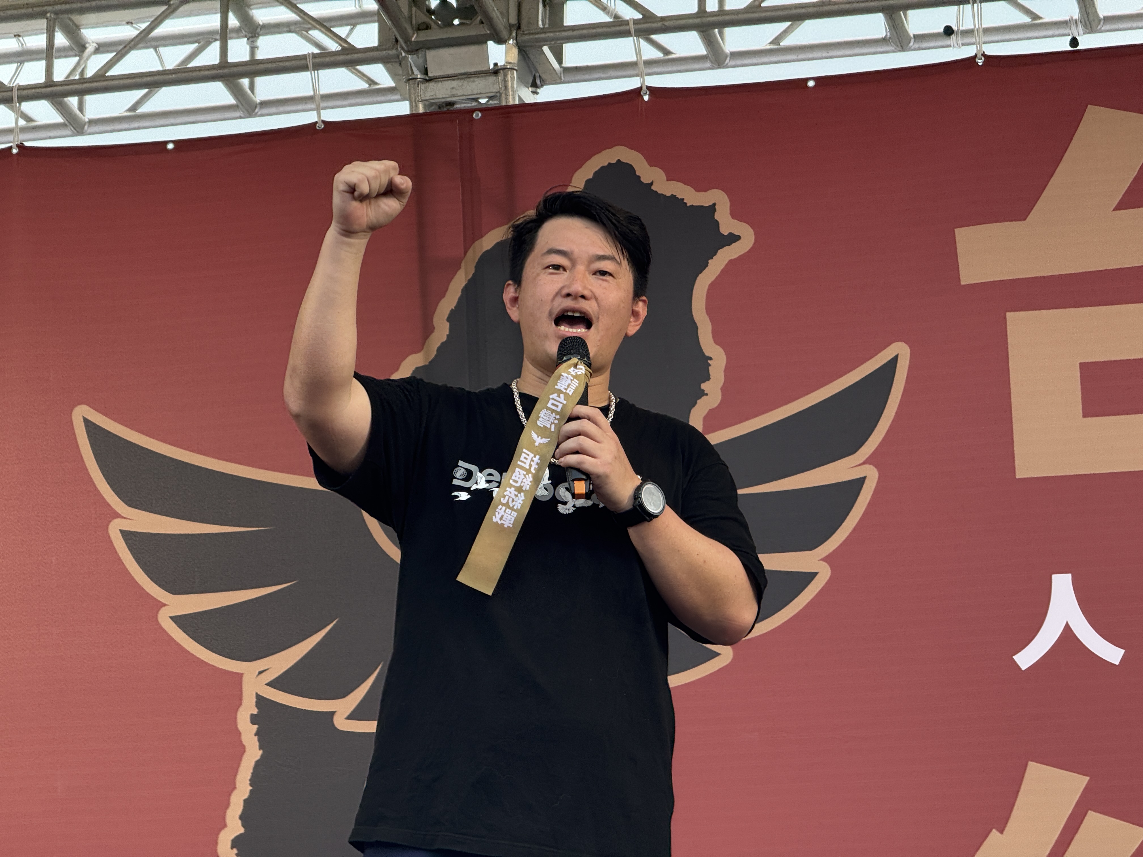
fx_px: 3962
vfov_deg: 12.3
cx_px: 572
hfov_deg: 16.4
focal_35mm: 120
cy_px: 428
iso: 64
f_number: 2.8
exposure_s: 1/159
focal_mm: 15.66
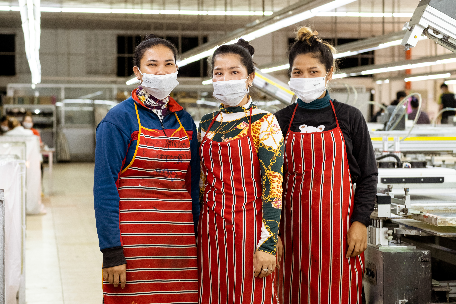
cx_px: 228
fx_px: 1064
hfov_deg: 24.2
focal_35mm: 84
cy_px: 152
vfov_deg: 16.3
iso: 1600
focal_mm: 56
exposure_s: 1/125
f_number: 3.2
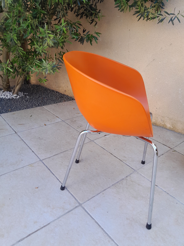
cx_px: 92
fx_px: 184
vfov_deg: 67.3
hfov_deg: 53.1
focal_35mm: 26
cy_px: 123
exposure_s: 1/60
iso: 40
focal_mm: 3.98
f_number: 1.8
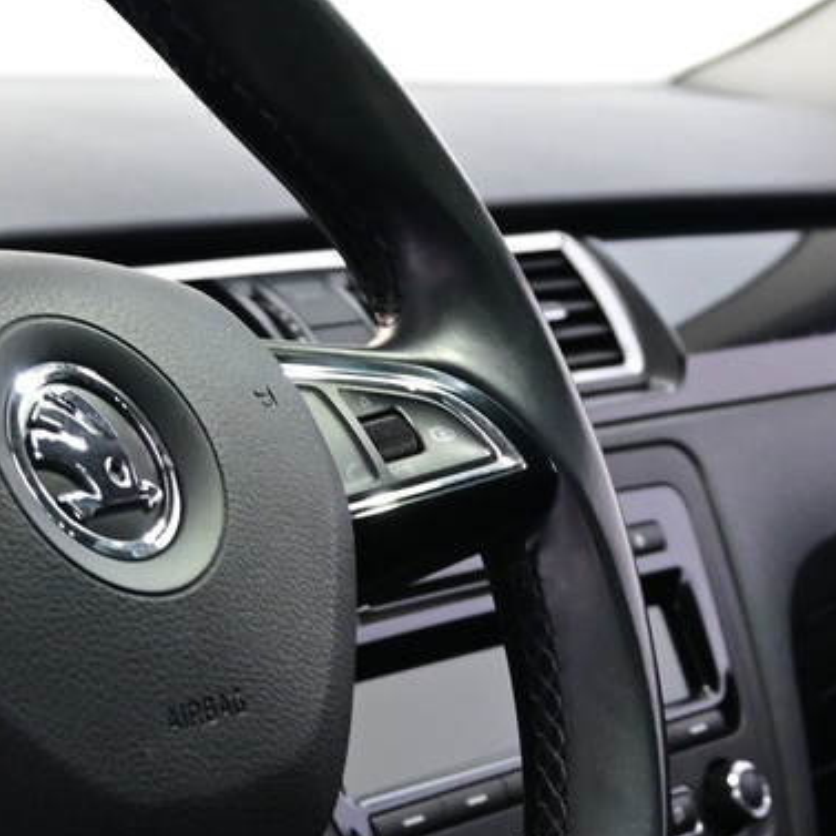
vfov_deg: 14.7
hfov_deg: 14.8
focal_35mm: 118
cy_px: 676
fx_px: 3222
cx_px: 459
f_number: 4
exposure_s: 1/30
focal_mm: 21.5
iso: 1800
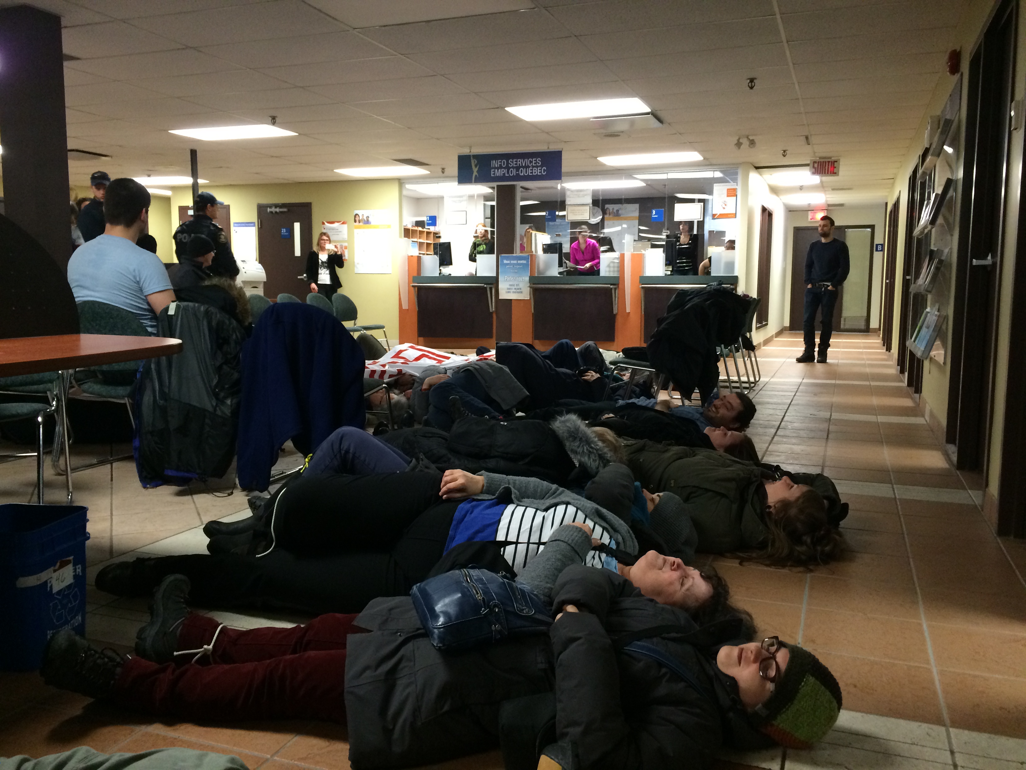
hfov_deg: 61.7
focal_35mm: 29
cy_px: 385
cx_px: 513
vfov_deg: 48.2
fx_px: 860
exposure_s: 1/30
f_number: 2.2
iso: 200
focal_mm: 4.15
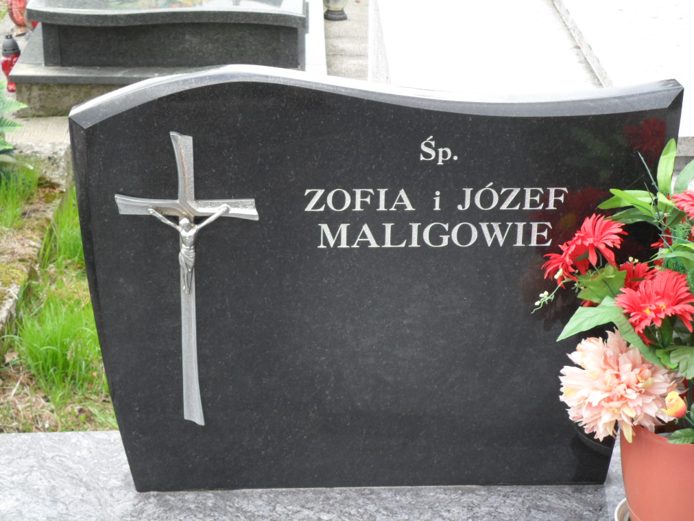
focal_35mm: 87
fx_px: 1744
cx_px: 346
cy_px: 261
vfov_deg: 17.0
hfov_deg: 22.5
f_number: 4.3
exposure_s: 1/90
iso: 100
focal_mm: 15.4
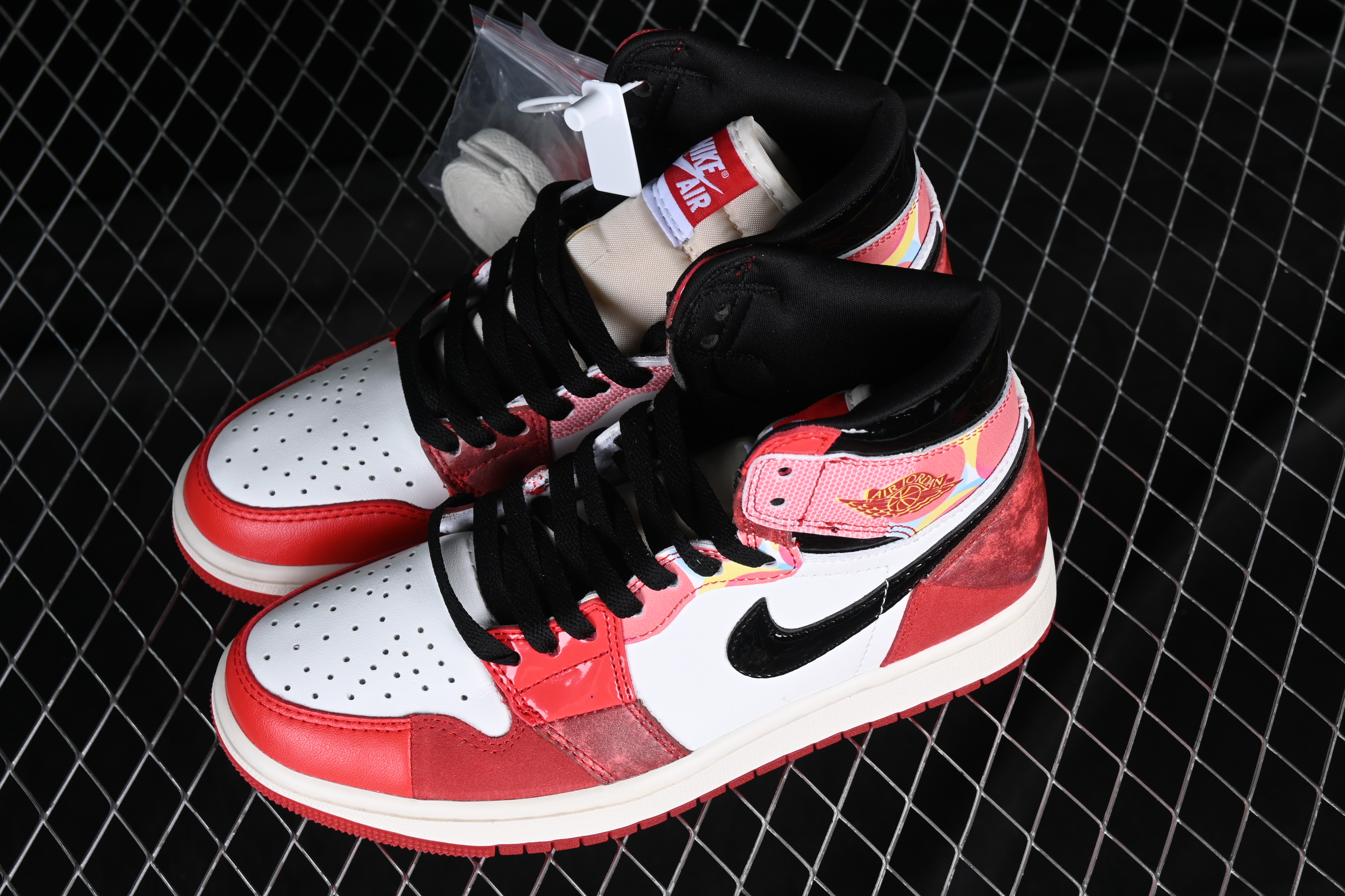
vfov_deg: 18.2
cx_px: 672
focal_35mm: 75
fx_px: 2802
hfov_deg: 27.0
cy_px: 448
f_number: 8
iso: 160
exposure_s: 1/60
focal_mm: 50
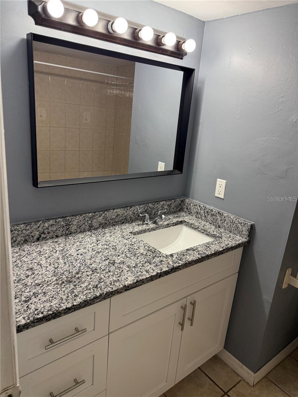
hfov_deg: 56.8
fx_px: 275
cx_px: 149
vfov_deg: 71.6
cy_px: 198
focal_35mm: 24
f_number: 1.78
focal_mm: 6.76
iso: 200
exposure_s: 1/177
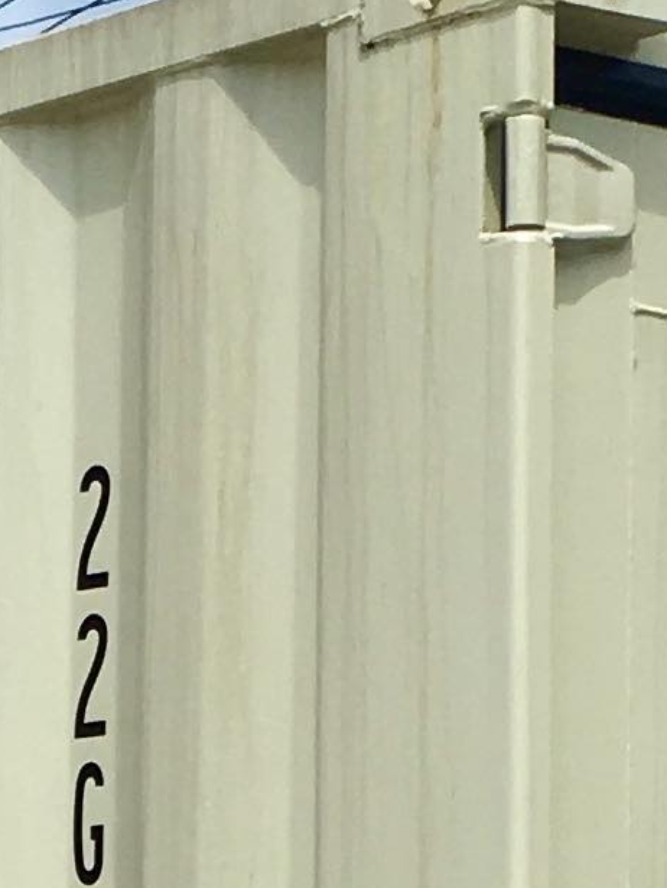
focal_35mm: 190
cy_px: 1266
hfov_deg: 7.8
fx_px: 4876
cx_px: 52
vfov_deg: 10.1
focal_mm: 4.15
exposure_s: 1/2079
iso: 25
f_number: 2.2
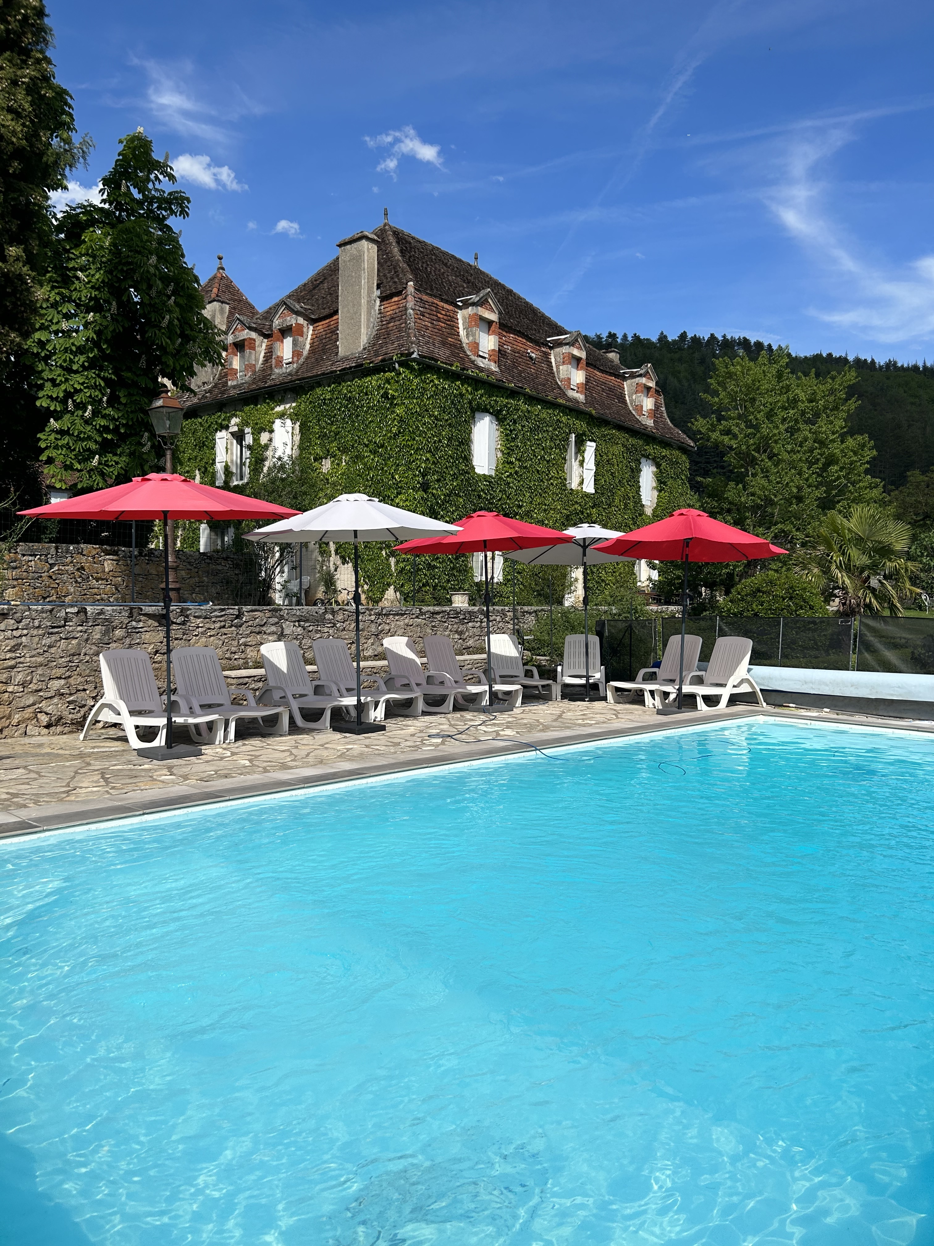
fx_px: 935
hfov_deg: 53.1
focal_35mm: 26
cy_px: 623
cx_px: 467
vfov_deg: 67.3
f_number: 1.5
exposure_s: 1/5319
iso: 50
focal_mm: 5.7
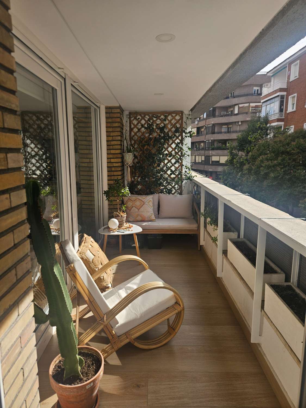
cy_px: 204
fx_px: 271
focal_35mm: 23
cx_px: 153
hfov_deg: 58.9
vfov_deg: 73.9
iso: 25
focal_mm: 5.4
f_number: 1.8
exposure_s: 1/878
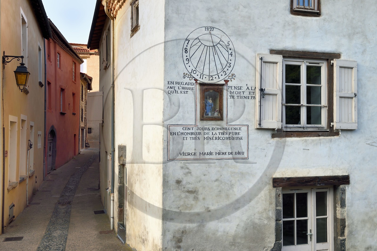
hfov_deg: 53.1
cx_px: 188
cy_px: 126
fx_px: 377
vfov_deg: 36.9
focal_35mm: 36
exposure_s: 1/200
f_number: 8
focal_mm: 36
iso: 400
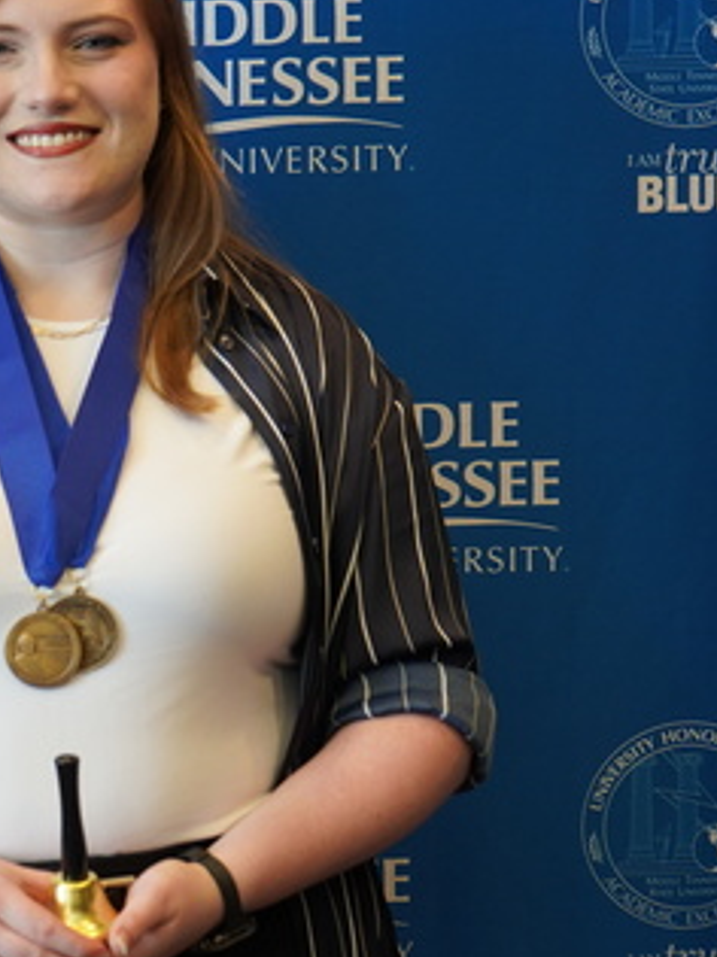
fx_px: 2681
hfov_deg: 15.0
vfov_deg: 20.2
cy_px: 441
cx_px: 24
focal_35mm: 97
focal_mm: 53
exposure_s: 1/160
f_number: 5
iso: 800
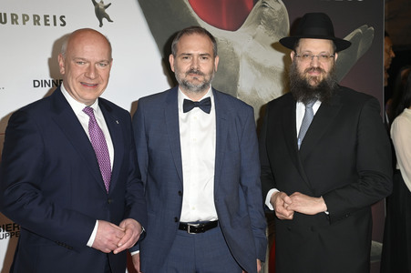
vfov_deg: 23.3
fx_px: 662
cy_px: 136
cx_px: 206
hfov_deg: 34.5
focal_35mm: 58
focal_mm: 58
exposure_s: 1/250
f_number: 5.6
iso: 500
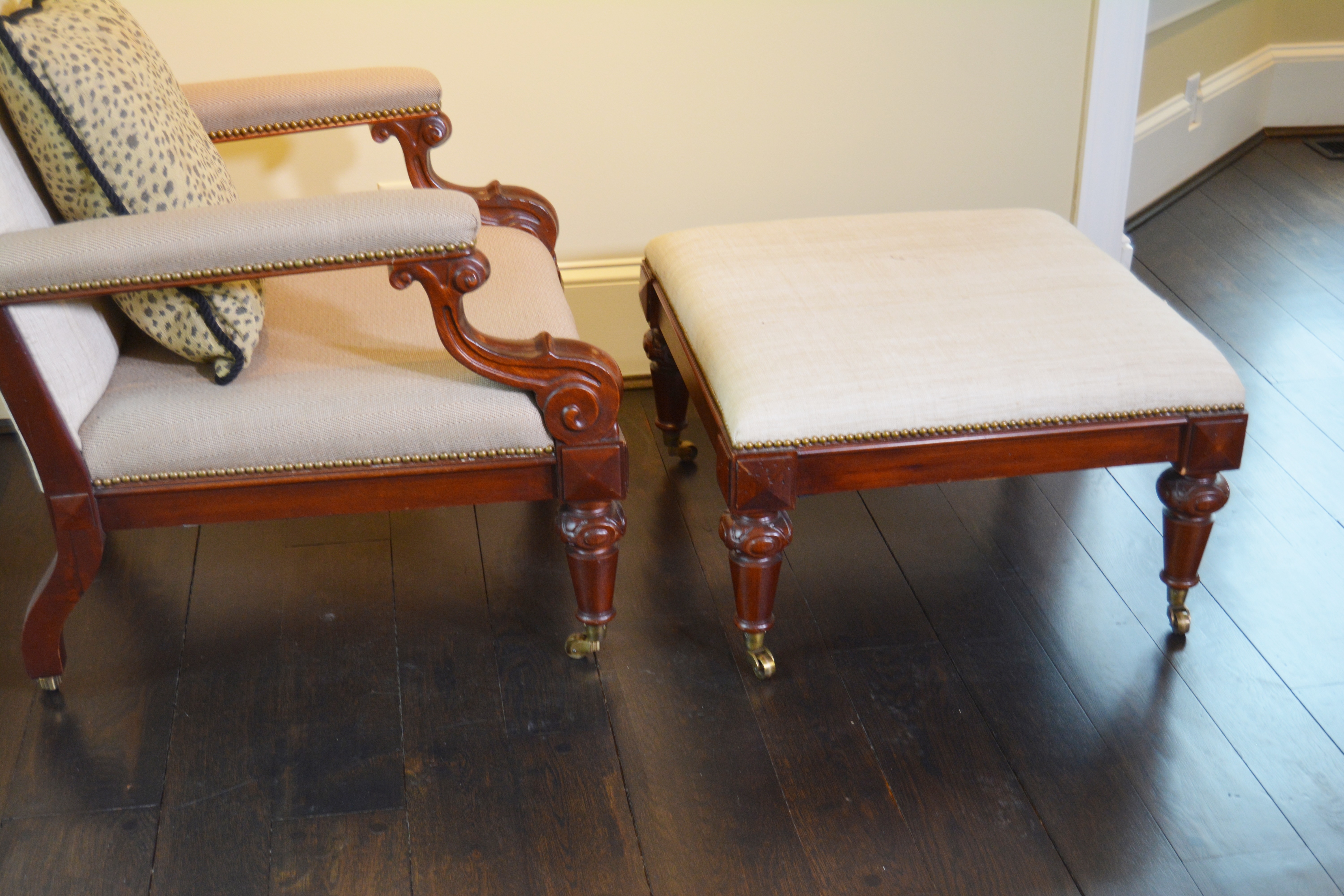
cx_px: 672
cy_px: 448
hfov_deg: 42.3
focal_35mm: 46
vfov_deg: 28.9
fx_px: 1736
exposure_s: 1/40
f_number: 4.2
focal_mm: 31
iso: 800
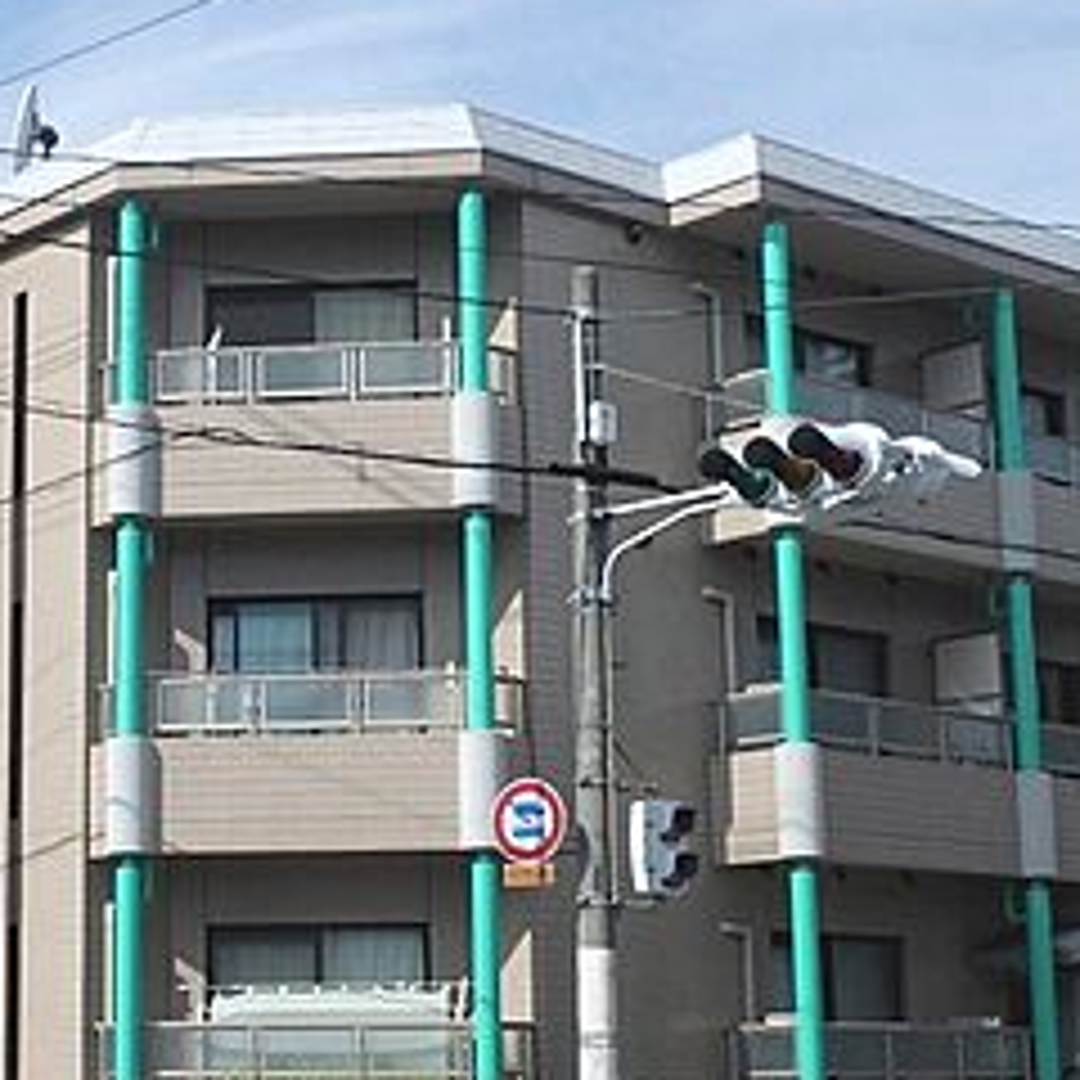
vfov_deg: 23.6
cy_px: 650
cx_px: 261
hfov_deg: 23.4
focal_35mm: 73
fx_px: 2577
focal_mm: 6.9
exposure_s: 1/800
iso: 125
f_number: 5.1
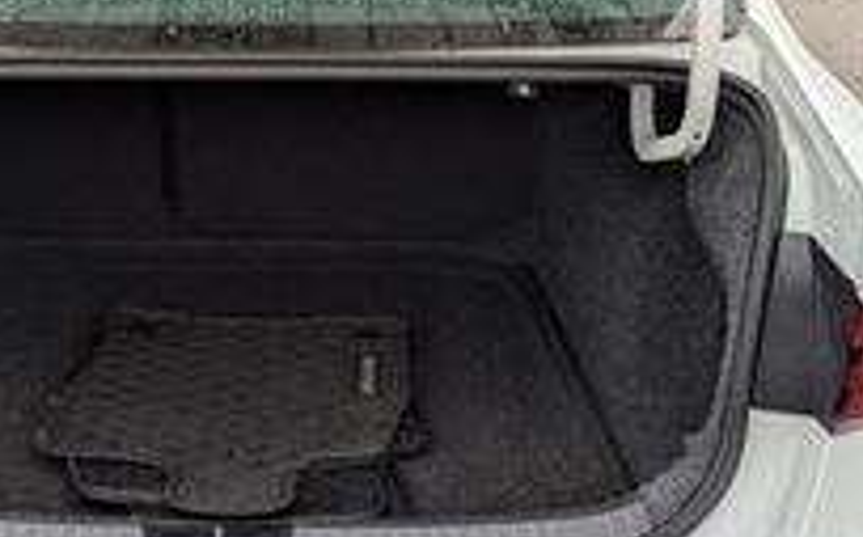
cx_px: 245
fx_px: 1480
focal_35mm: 63
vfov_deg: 20.5
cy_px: 161
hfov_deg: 32.1
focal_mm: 6.81
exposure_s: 1/270
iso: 31
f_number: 1.85
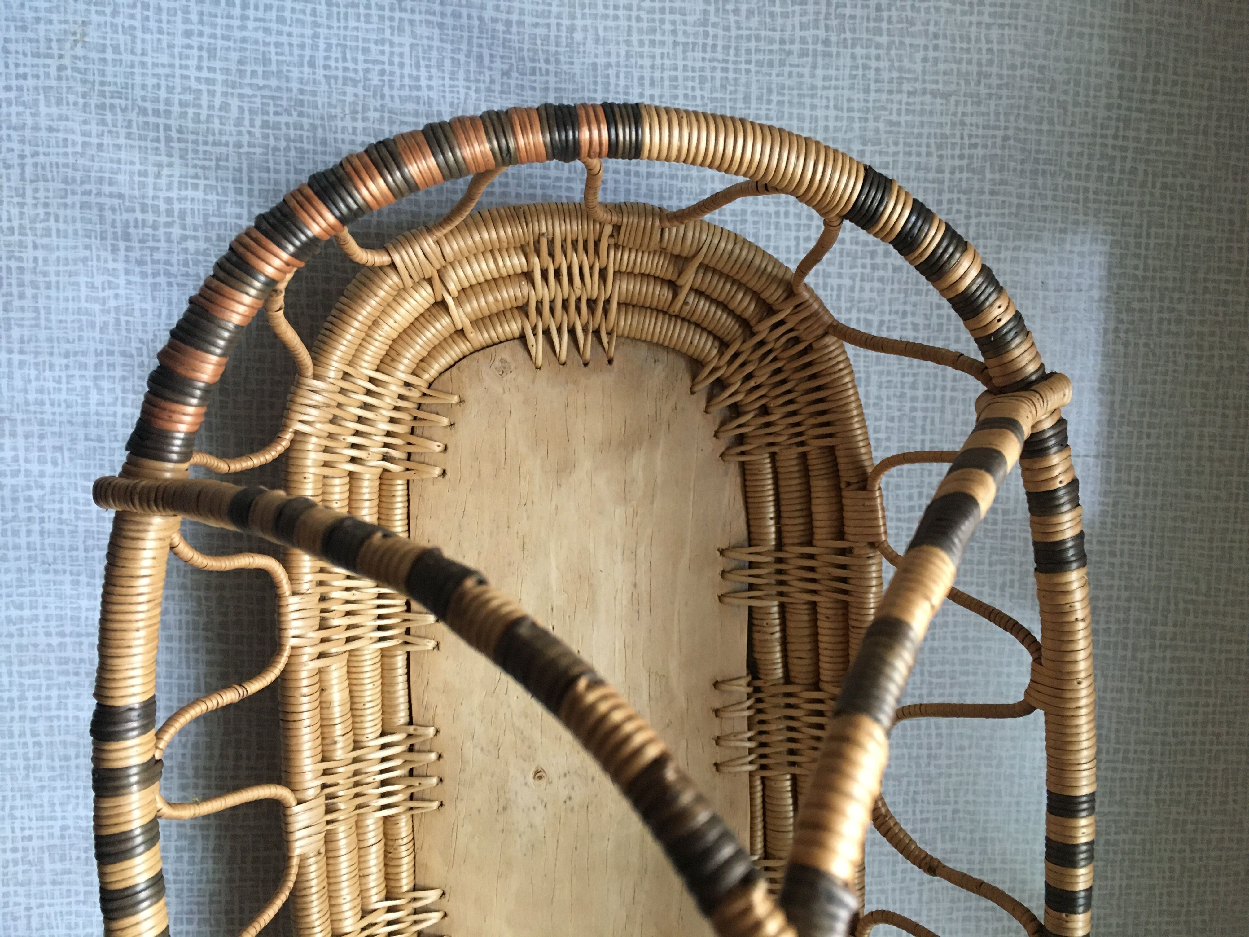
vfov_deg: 48.2
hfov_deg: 61.7
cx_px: 624
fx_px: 1046
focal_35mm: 29
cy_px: 468
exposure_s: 1/33
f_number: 2.2
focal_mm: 4.15
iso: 200
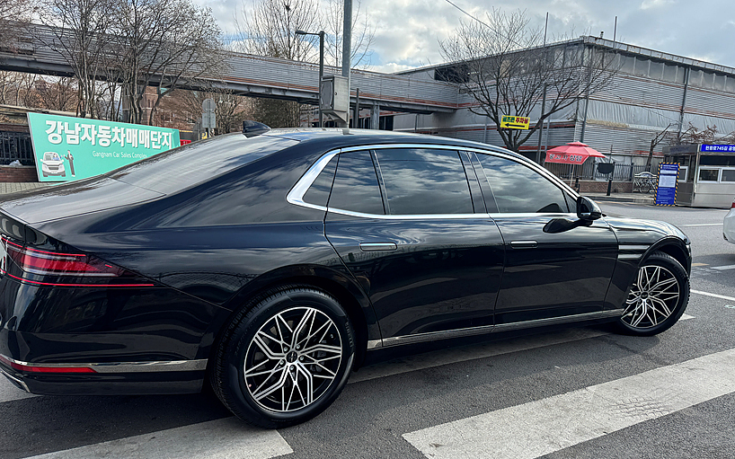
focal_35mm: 28
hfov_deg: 66.4
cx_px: 386
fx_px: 561
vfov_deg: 44.3
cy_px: 273
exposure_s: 1/1425
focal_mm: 6.76
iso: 80
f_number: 1.78
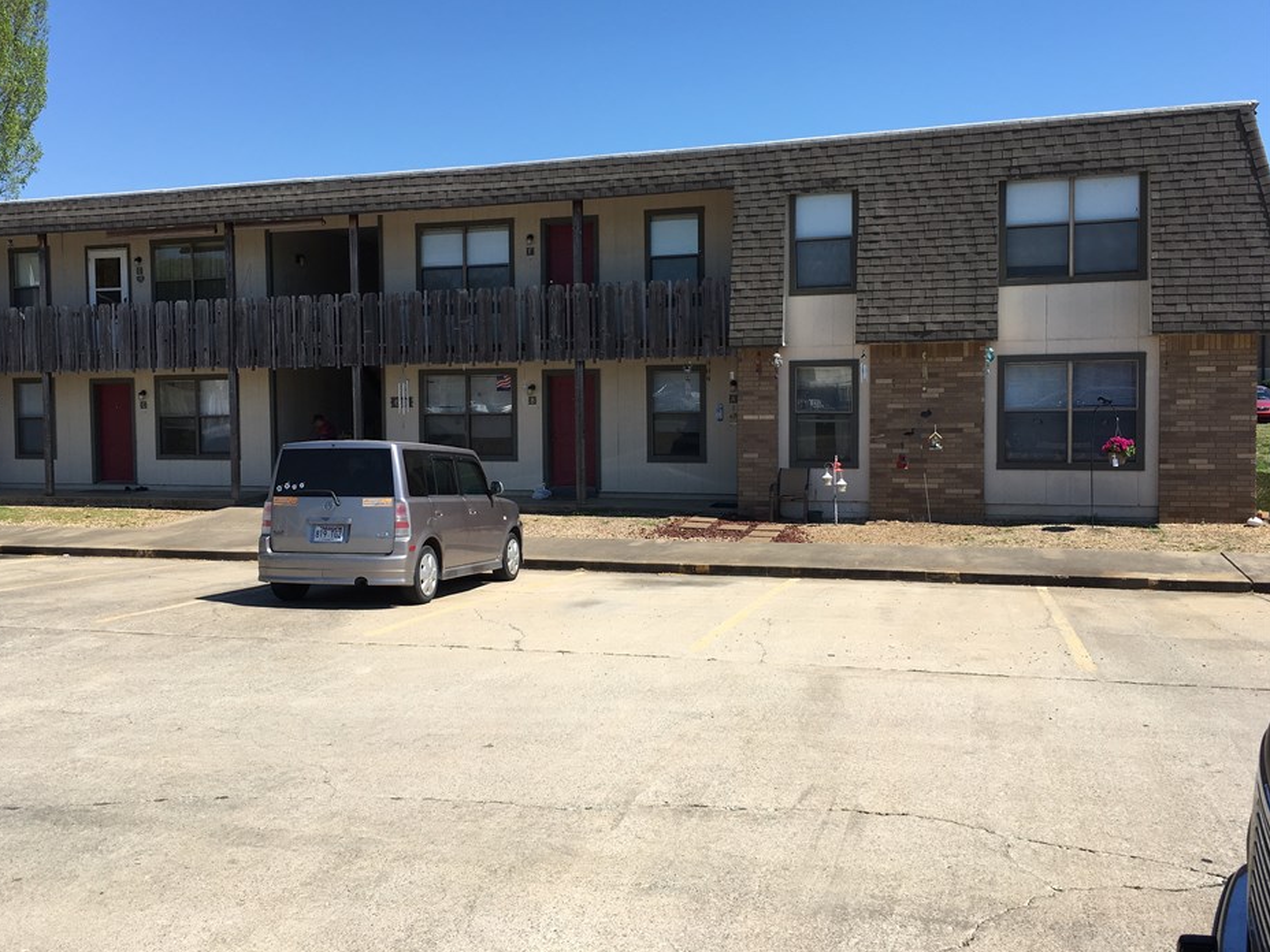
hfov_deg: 56.7
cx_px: 572
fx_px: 1174
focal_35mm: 32
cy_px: 434
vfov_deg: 44.1
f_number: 2.2
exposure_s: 1/1425
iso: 25
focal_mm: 4.15
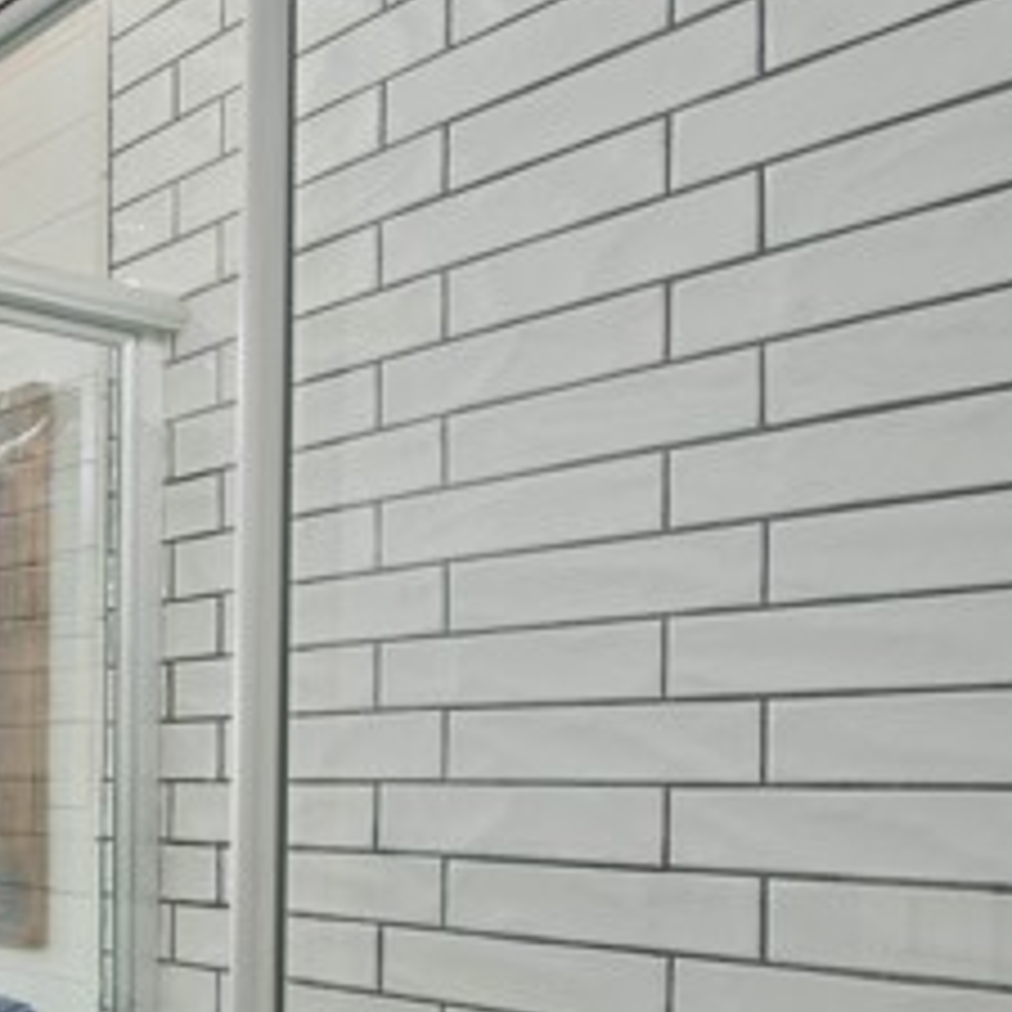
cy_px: 753
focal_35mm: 46
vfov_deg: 36.0
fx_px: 1521
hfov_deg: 29.3
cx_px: -324
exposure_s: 1/200
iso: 400
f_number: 6.3
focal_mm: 19
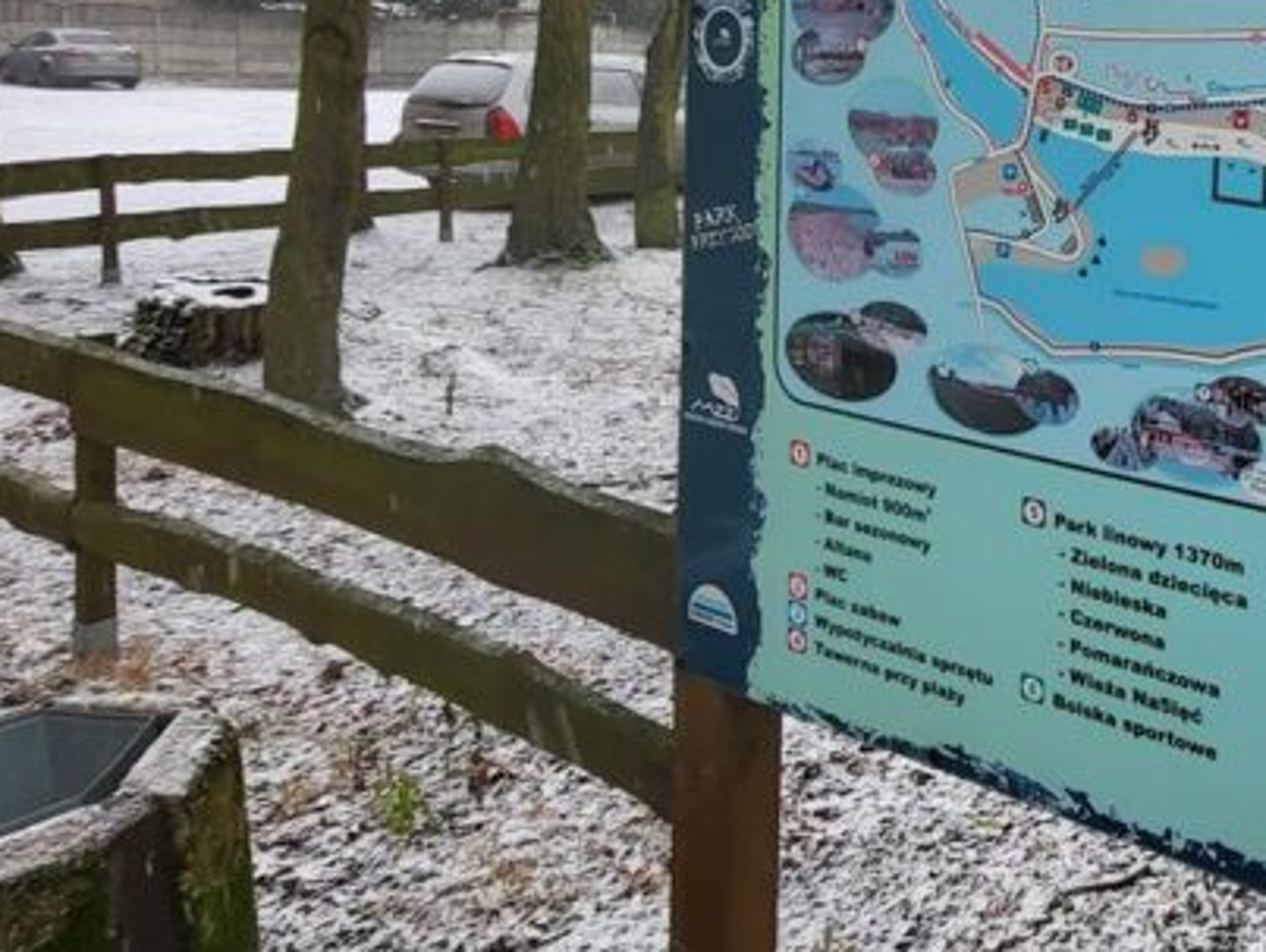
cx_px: 1140
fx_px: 1208
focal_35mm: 33
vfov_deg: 40.1
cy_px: 113
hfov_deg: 49.3
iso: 32
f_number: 2.2
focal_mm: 1.74
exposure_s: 1/100
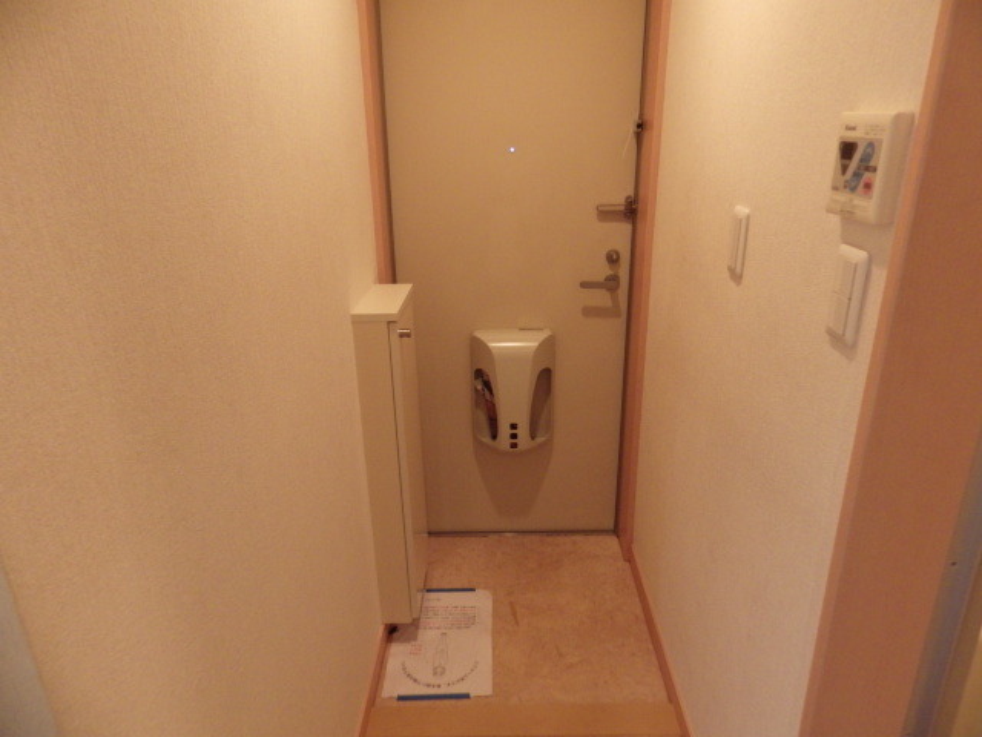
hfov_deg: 76.4
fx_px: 624
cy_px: 368
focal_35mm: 22
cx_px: 491
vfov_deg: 61.1
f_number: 3.1
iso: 400
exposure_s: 1/45
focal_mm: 4
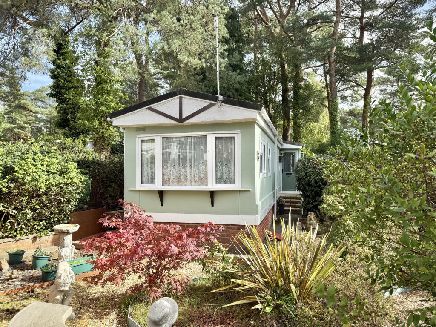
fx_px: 302
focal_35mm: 24
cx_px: 218
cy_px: 164
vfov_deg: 56.8
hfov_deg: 71.6
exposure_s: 1/1385
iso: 80
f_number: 1.78
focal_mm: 6.76
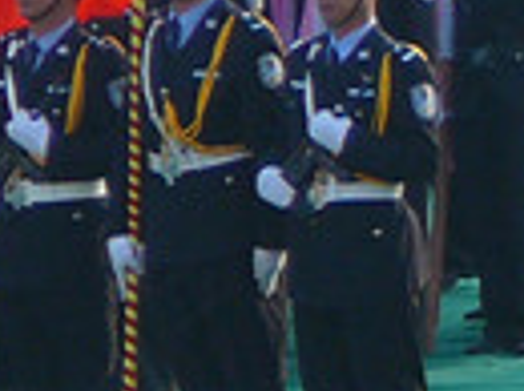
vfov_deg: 1.4
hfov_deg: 1.8
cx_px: 1201
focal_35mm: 1093
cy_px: 62
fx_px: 16515
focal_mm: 26.3
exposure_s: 1/200
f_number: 4
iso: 80
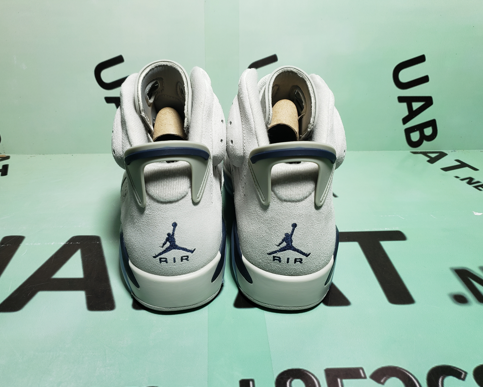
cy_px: 195
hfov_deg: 62.2
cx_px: 227
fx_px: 400
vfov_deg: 51.5
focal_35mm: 28
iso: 50
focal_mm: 4.3
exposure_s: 1/258
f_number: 1.5
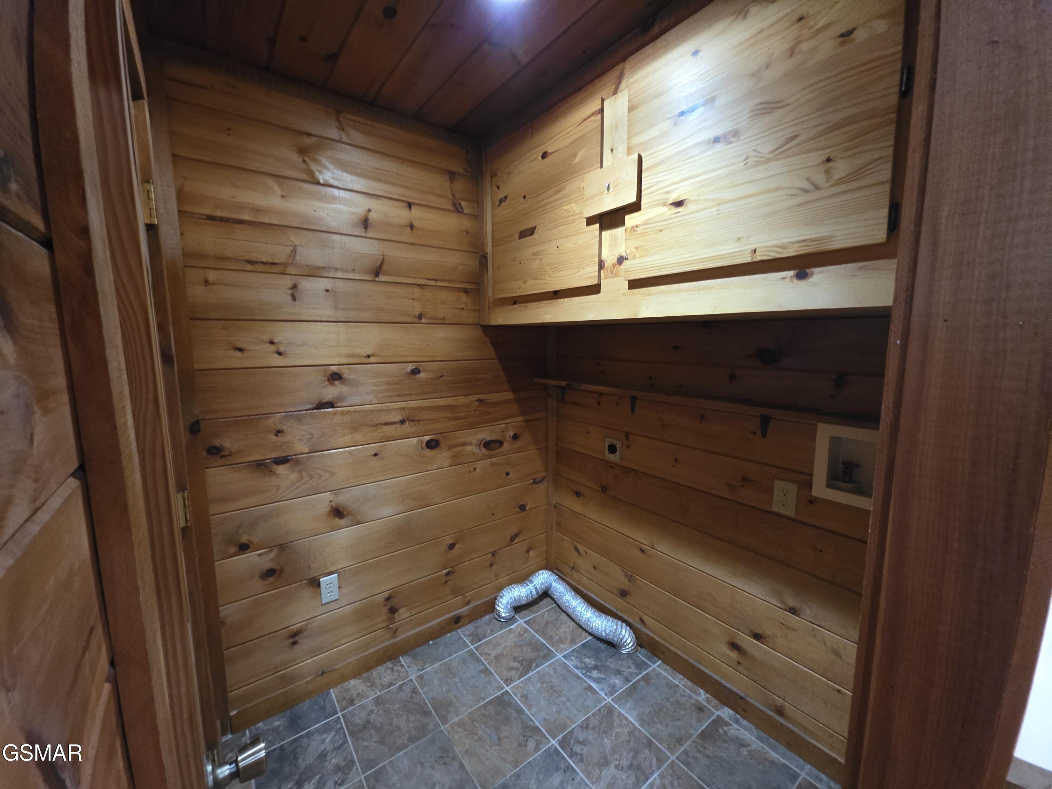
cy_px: 394
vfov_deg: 89.9
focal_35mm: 13
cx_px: 526
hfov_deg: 106.2
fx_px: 395
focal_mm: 2.2
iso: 1000
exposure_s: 1/30
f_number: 1.9
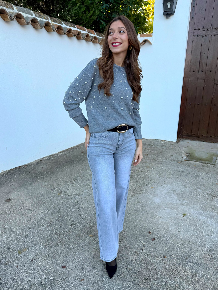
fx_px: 202
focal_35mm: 24
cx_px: 109
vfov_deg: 71.6
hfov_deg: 56.8
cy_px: 145
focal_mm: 6.76
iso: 80
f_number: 1.78
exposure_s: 1/372
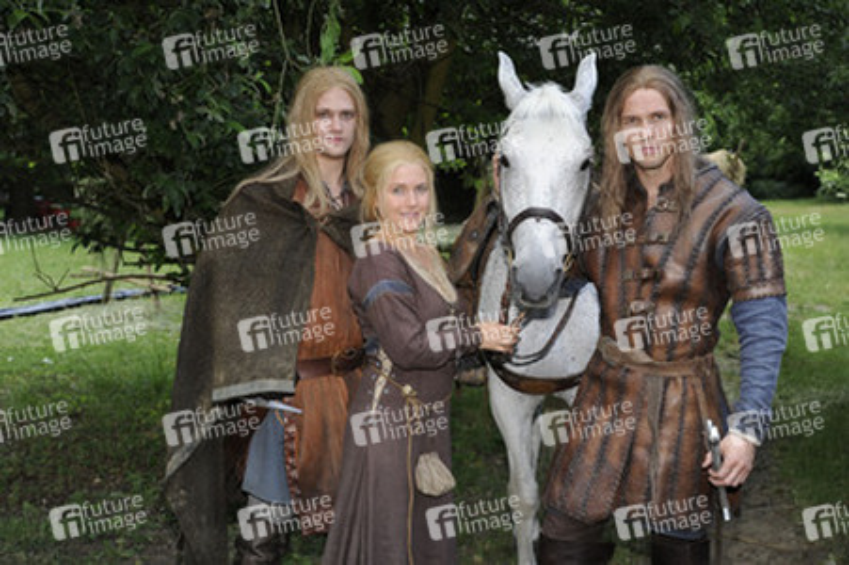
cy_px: 282
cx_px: 424
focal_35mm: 55
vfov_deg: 24.6
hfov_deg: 36.3
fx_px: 1296
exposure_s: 1/400
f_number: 5.6
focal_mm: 55
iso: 500
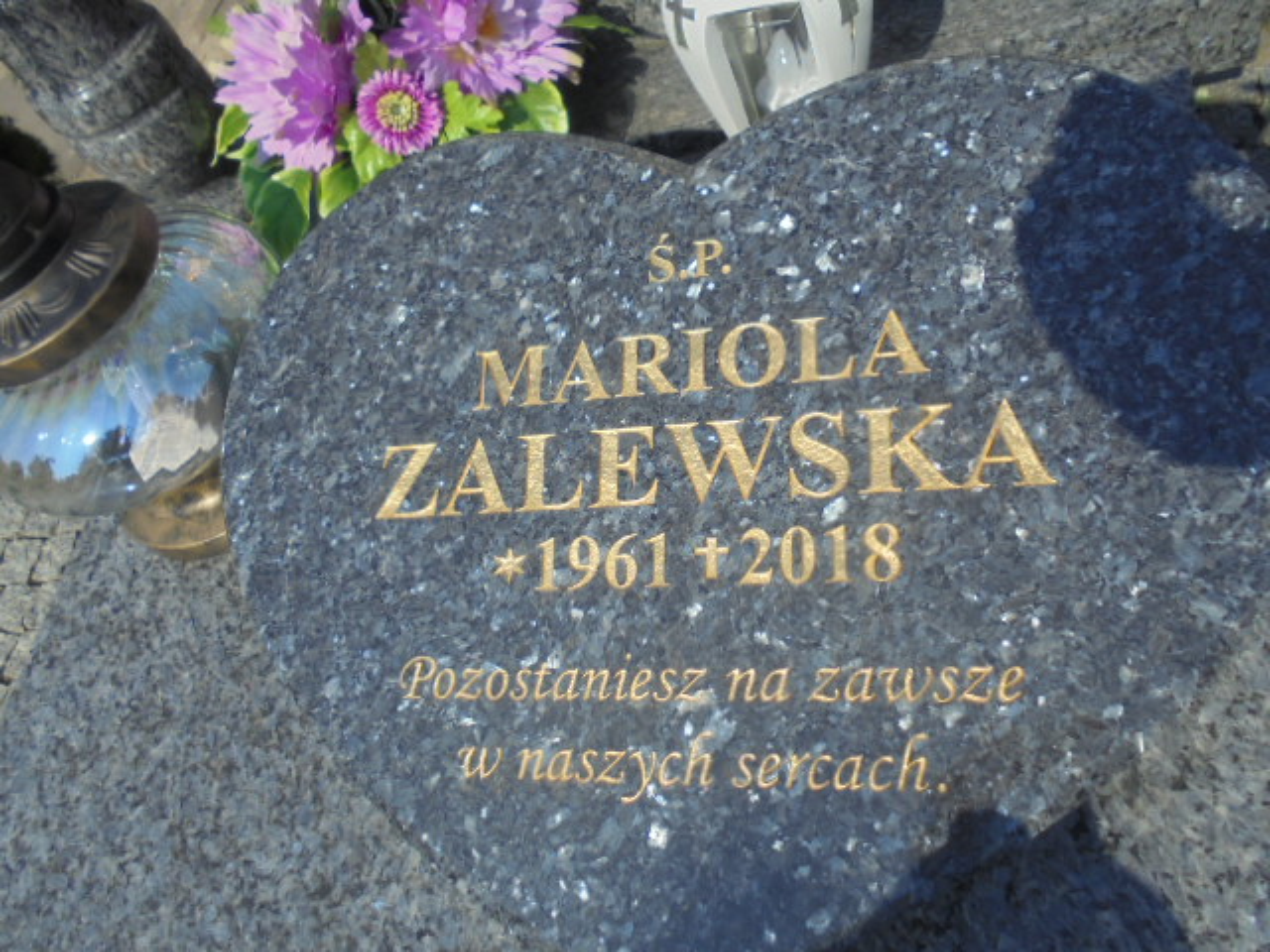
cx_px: 635
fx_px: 1064
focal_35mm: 29
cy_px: 476
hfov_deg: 61.7
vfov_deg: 48.2
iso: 100
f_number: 11.8
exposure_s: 1/160
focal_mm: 5.3
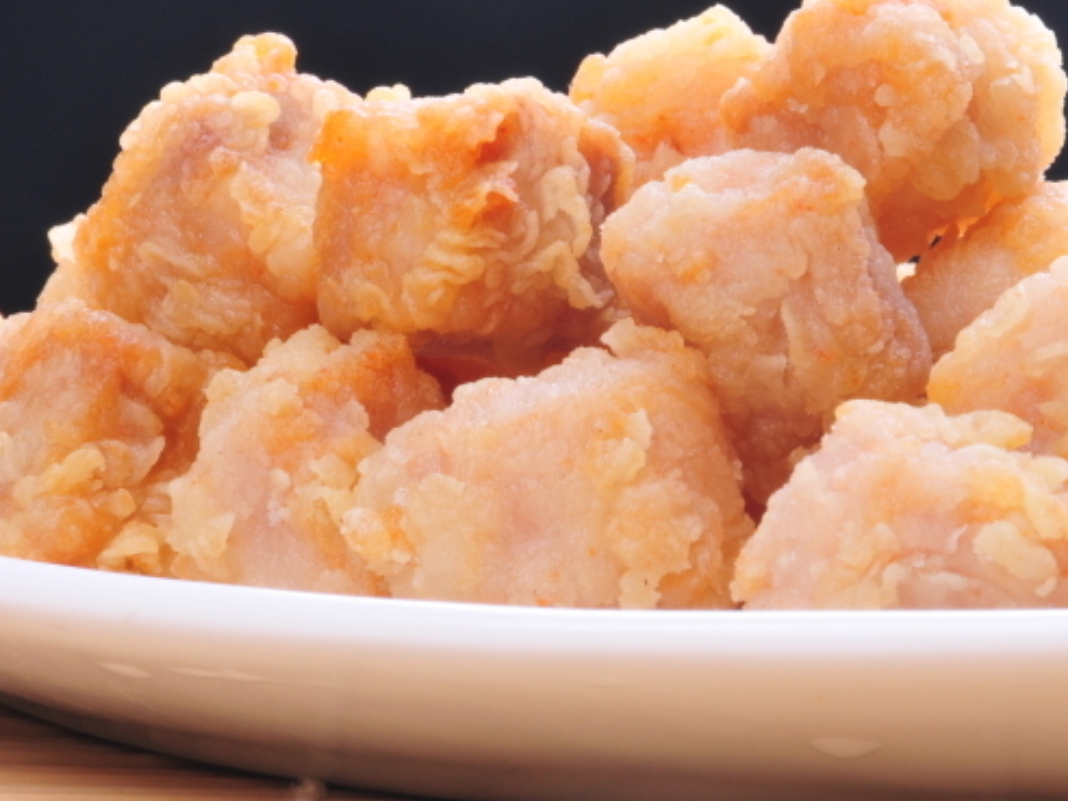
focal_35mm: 600
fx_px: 18512
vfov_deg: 2.5
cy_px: 493
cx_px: 777
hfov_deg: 3.3
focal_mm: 200
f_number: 25
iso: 200
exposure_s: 1/125
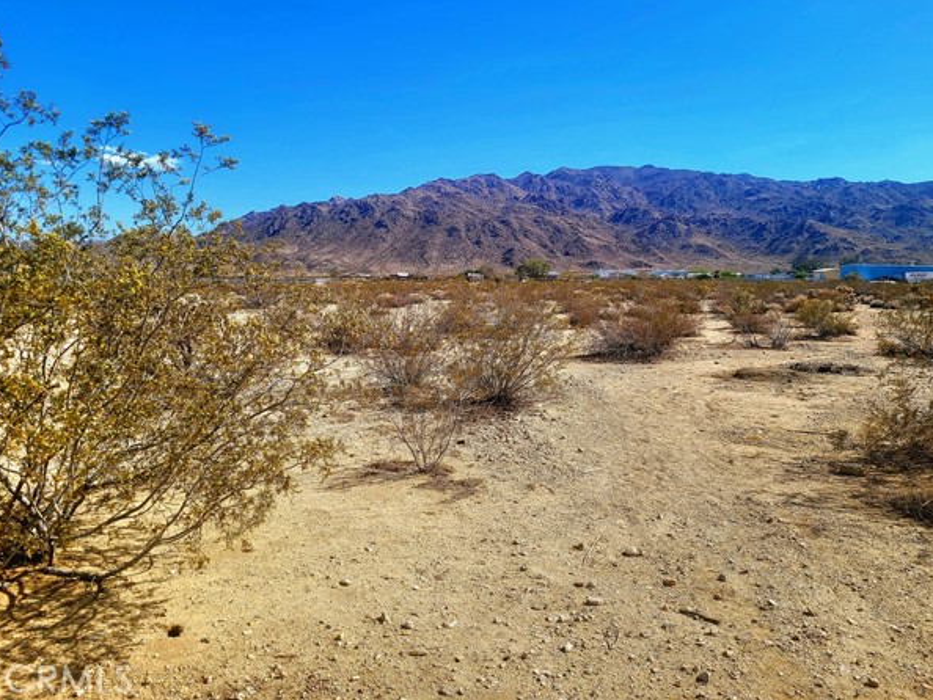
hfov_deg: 63.4
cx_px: 468
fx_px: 755
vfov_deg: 49.7
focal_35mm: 28
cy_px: 325
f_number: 1.8
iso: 40
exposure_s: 1/3333
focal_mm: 5.4
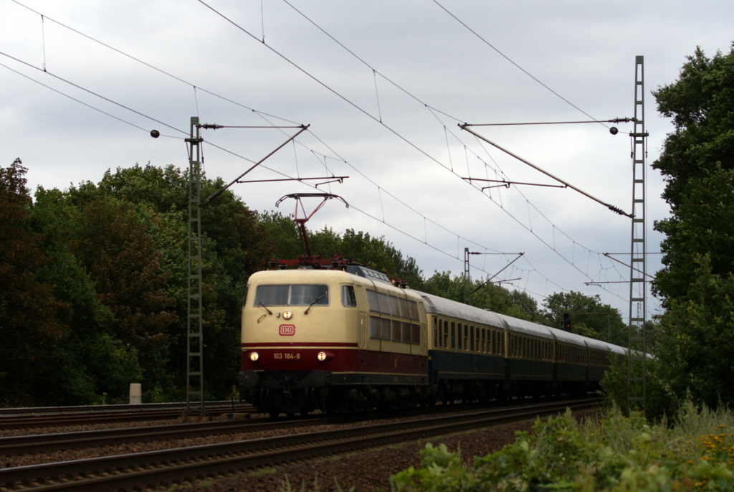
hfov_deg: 18.2
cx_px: 367
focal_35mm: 112
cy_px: 246
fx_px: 2297
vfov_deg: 12.2
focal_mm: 75
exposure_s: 1/640
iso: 200
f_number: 7.1
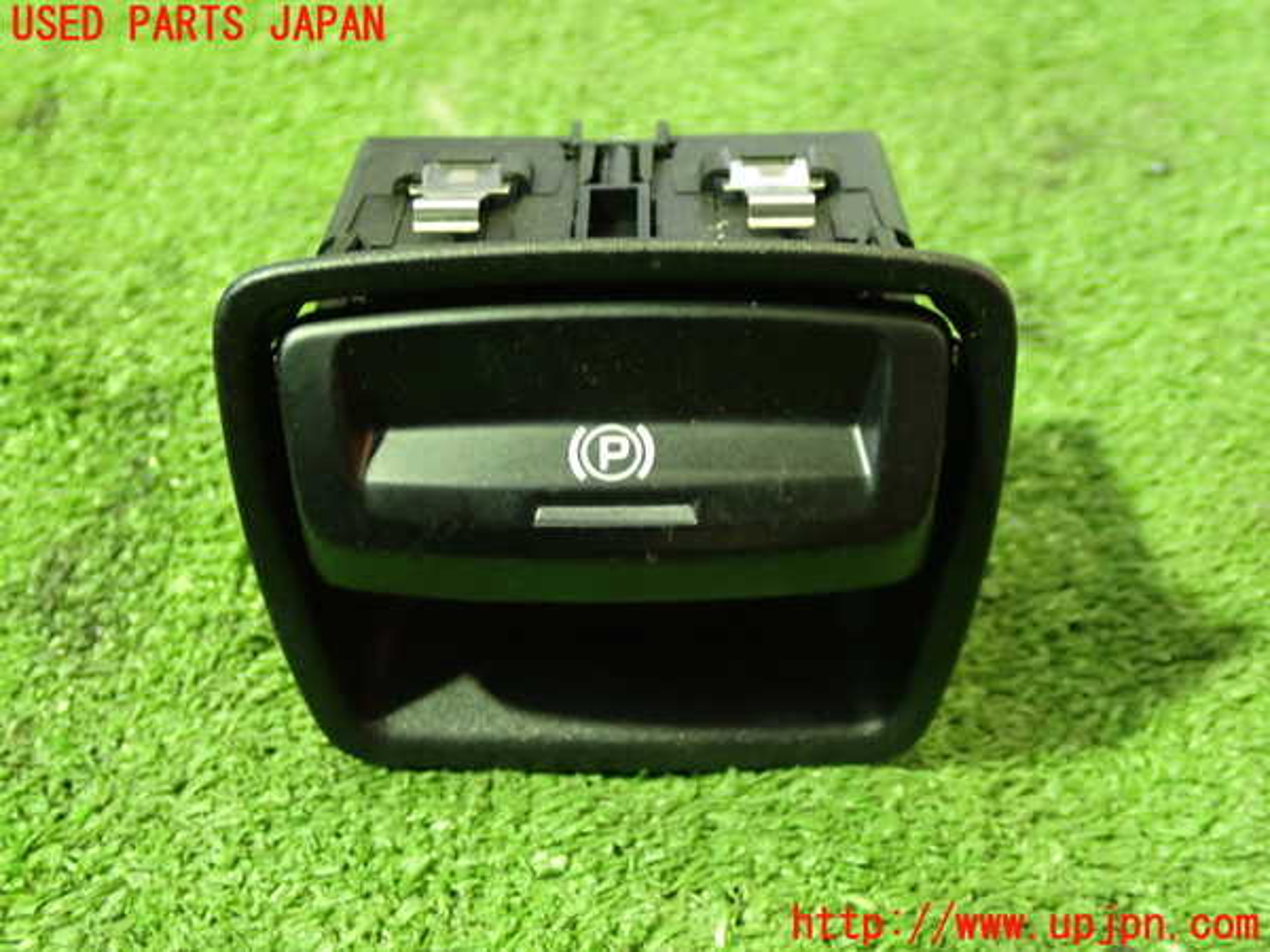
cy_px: 476
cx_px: 635
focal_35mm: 44
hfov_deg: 42.9
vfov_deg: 32.9
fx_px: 1614
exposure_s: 1/10
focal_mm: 7.84
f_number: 2.9
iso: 1000
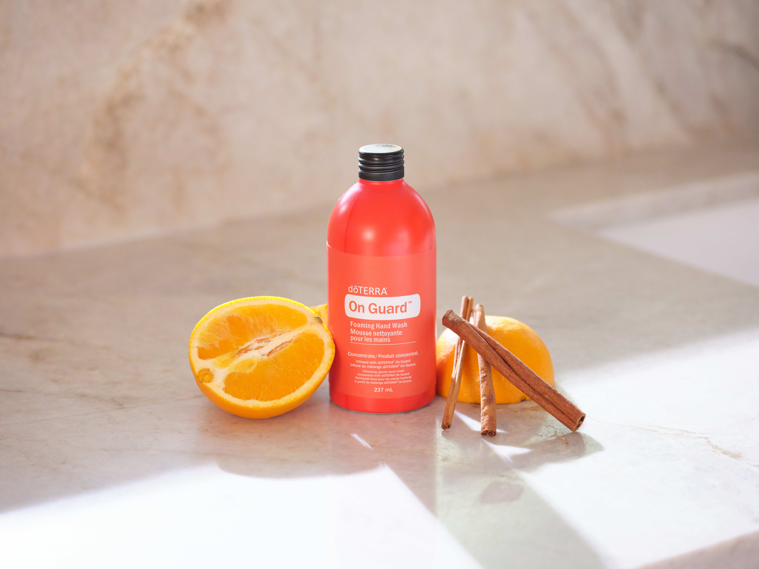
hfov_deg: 20.7
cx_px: 380
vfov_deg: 15.6
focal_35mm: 95
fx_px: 2083
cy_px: 284
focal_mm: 120
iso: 2500
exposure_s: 1/250
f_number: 5.6
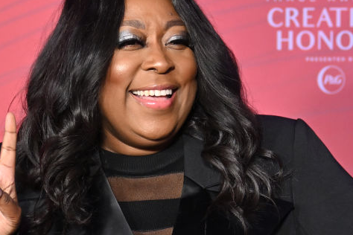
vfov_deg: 7.7
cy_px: 197
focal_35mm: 177
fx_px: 1735
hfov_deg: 11.6
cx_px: 159
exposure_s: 1/200
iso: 1000
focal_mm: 55
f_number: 2.8
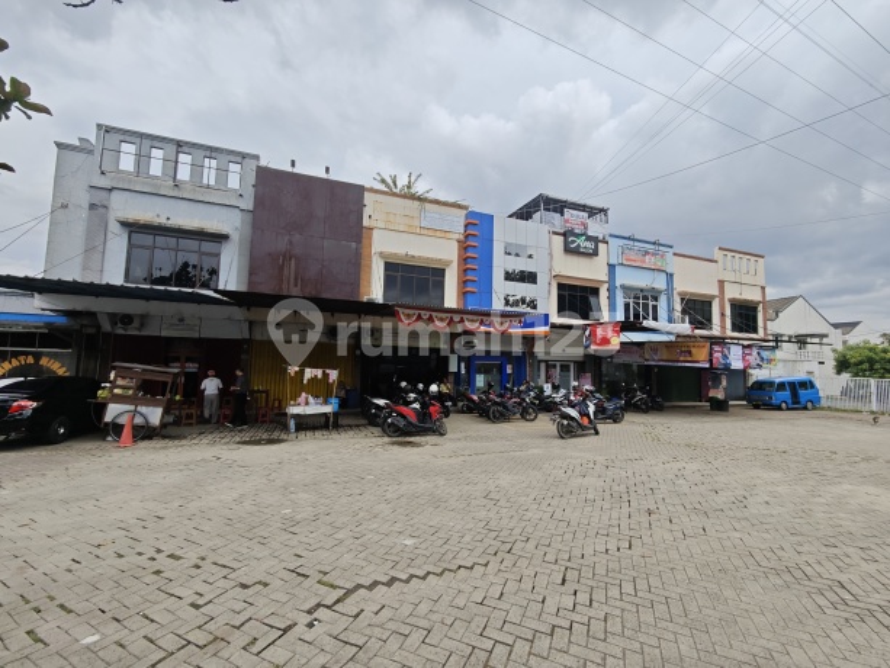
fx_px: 360
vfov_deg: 85.7
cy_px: 334
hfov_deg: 102.1
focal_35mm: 14
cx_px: 445
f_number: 2.2
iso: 50
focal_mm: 2.16
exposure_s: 1/202
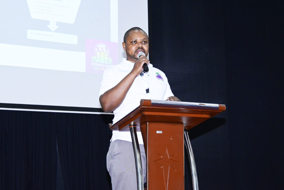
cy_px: 95
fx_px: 592
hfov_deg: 27.0
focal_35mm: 75
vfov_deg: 18.2
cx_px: 142
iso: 1600
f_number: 6.3
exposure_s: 1/80
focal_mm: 50
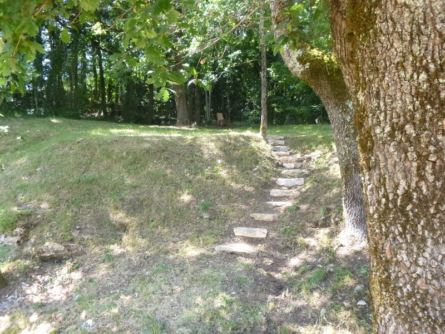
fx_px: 321
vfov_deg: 54.9
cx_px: 222
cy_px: 167
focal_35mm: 25
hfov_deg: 69.4
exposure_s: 1/60
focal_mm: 4.5
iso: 200
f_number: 3.9
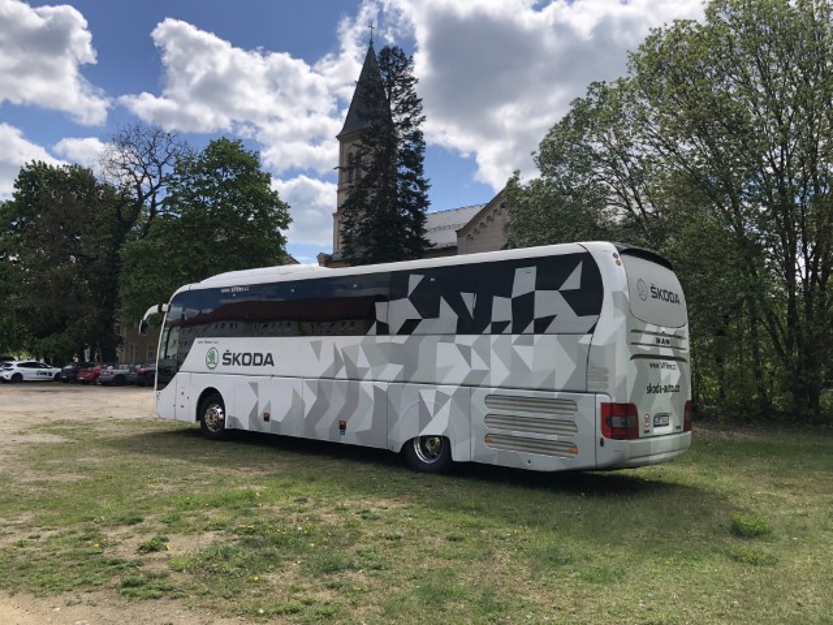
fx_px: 674
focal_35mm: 28
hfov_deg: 63.4
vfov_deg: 49.7
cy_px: 312
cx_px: 416
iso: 20
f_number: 1.8
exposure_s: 1/2183
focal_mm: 3.99
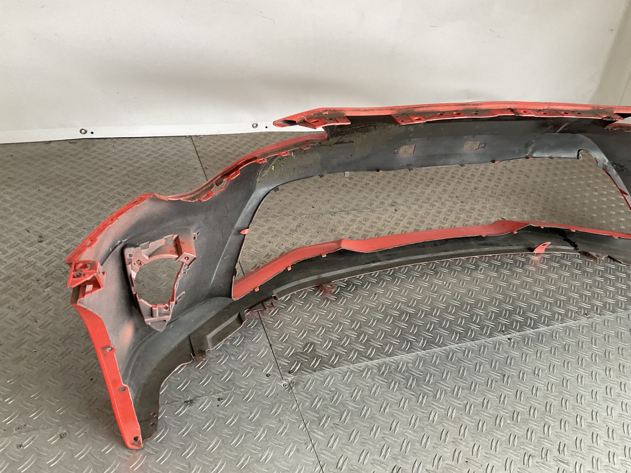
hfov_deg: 61.7
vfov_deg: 48.2
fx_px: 529
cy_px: 236
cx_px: 316
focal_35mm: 29
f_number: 1.8
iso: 80
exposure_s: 1/50
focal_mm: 3
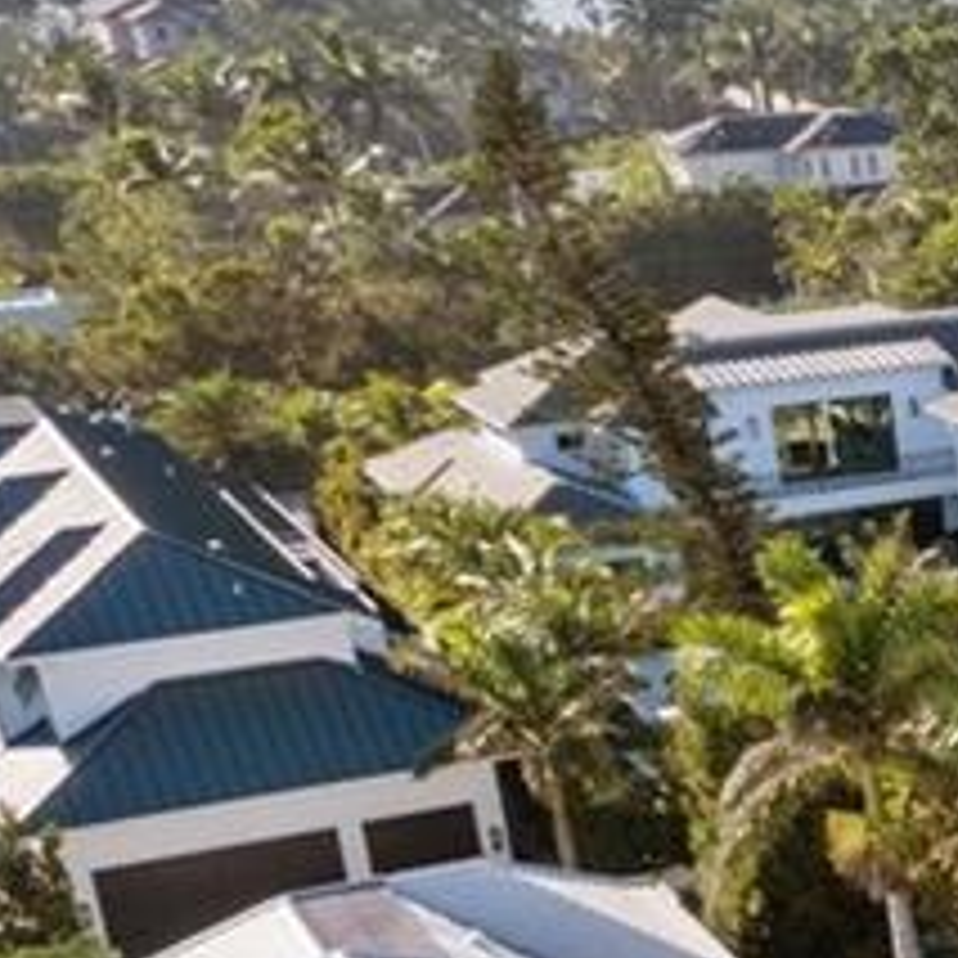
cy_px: 767
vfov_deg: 19.1
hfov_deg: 13.8
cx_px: 2285
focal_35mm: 90
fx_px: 2818
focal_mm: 8.38
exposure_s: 1/1250
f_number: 2.8
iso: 100
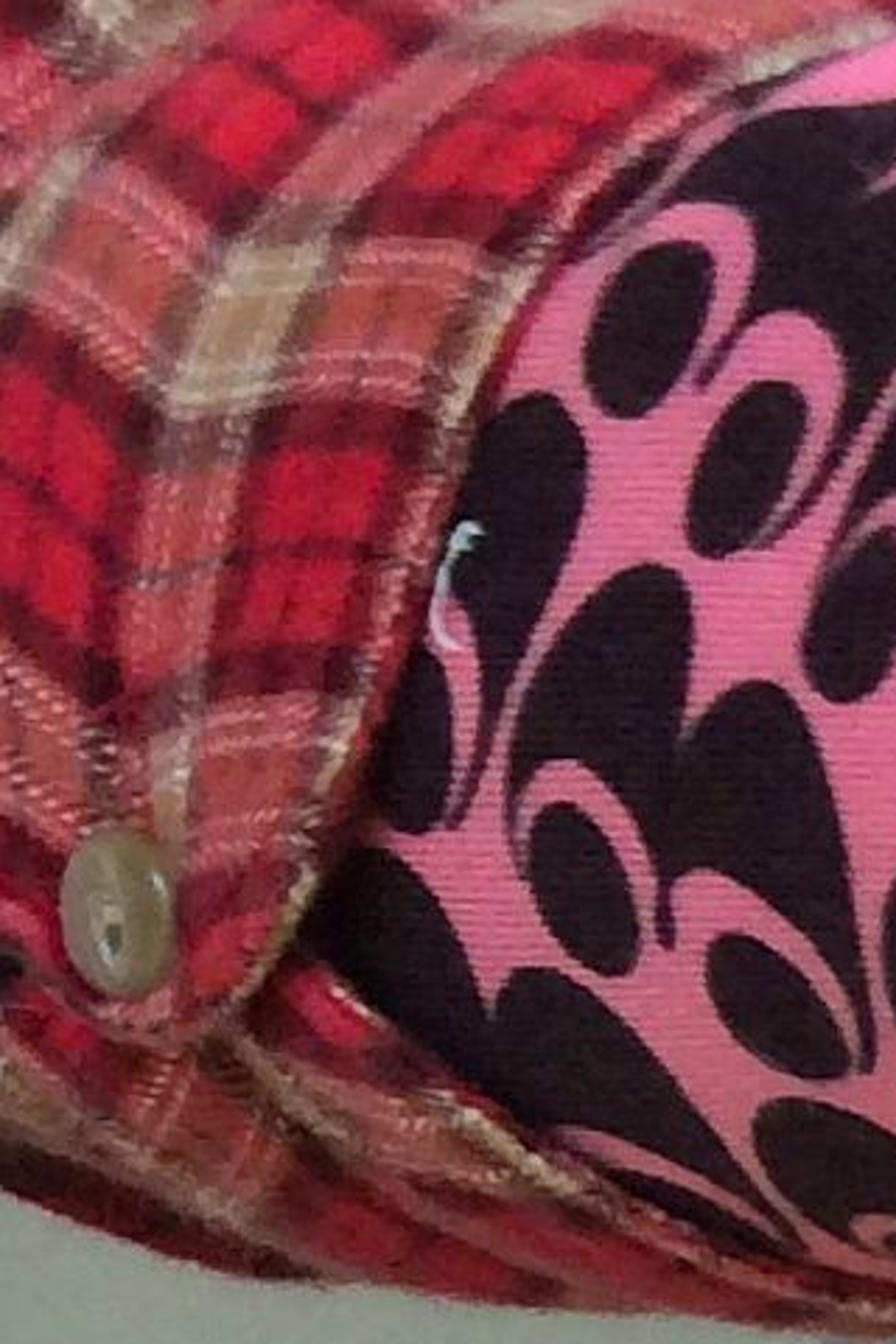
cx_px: 4522
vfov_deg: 9.0
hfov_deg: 5.1
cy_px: 2864
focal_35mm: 212
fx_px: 7914
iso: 50
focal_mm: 4.12
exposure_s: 1/60
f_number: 2.2
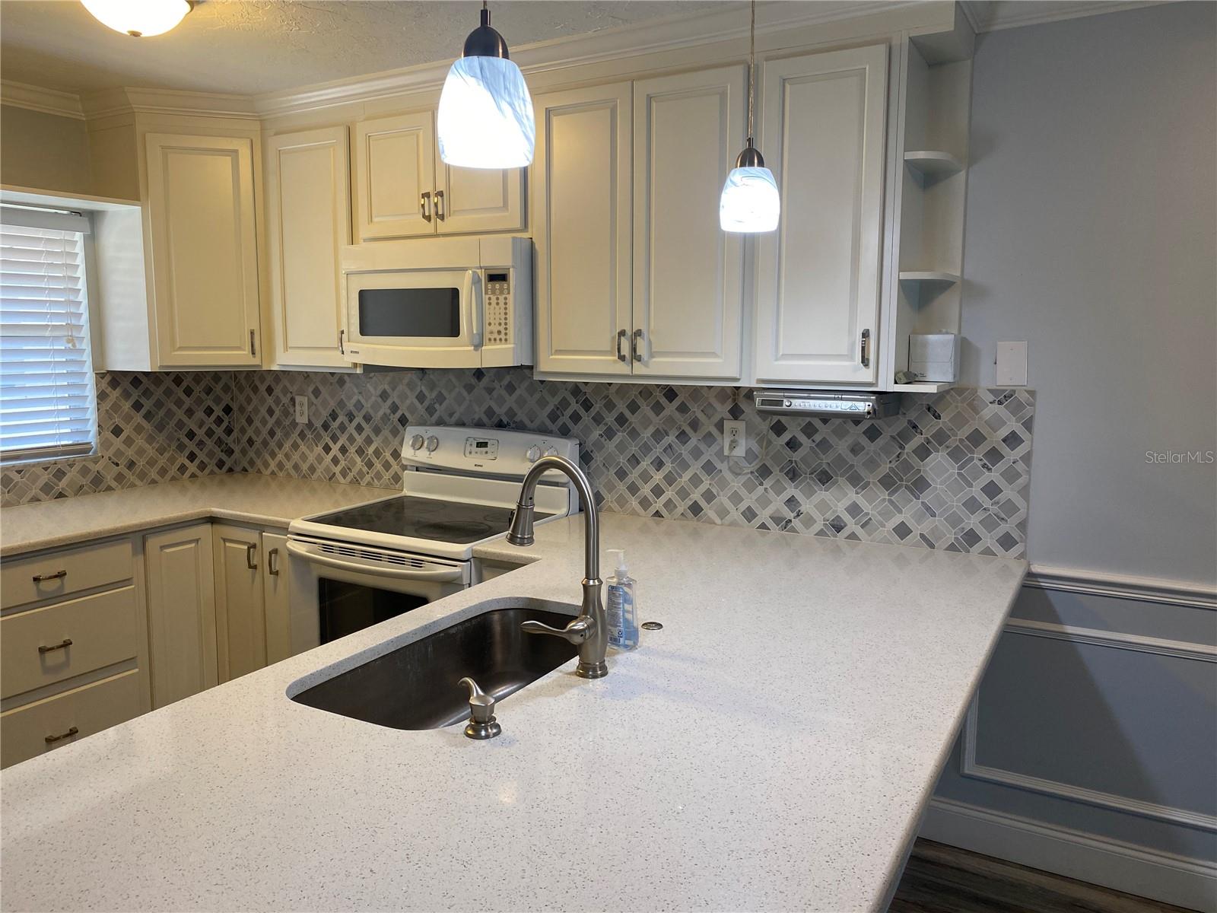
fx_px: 914
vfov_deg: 53.1
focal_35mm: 26
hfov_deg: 67.3
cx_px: 608
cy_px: 456
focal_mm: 4.25
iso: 80
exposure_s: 1/60
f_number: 1.8
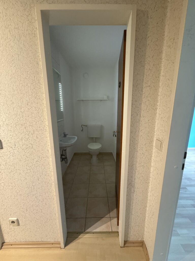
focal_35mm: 14
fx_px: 105
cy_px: 130
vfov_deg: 102.1
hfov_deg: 85.7
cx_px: 98
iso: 800
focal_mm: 2.22
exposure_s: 1/50
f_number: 2.2
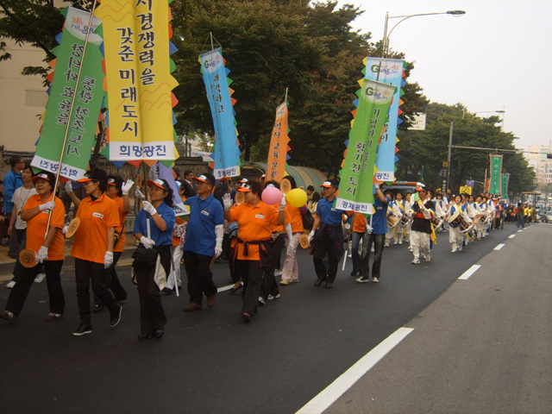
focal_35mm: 45
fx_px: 718
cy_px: 207
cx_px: 276
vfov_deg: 32.2
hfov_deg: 42.1
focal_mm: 7.5
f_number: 3.1
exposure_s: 1/350
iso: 50
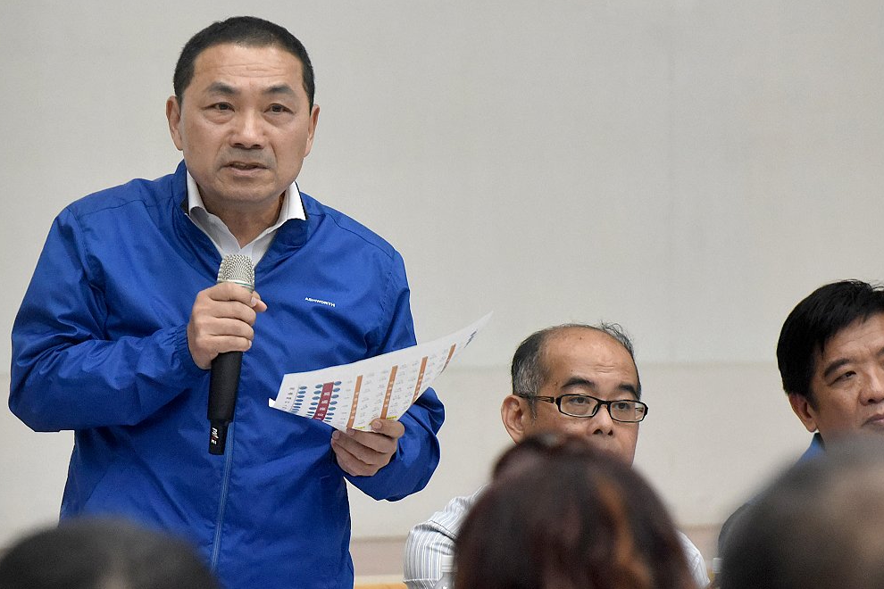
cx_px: 221
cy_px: 472
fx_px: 7366
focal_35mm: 300
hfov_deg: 6.9
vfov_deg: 4.6
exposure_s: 1/125
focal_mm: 145
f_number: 5.6
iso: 3200
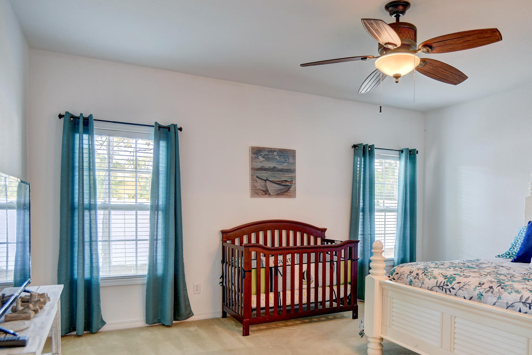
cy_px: 219
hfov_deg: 68.9
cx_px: 311
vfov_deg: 49.1
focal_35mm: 26
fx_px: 384
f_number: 2.8
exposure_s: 1/15
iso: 200
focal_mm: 16
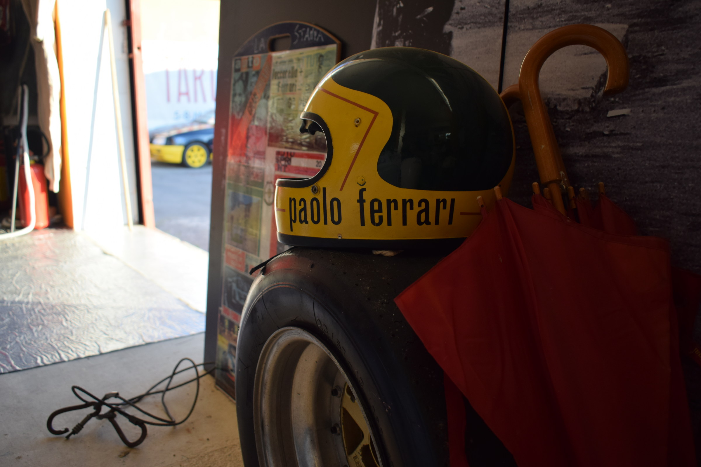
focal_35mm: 34
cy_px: 234
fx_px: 672
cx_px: 350
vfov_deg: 38.4
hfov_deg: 55.1
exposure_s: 1/125
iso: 200
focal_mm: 23
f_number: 4.5
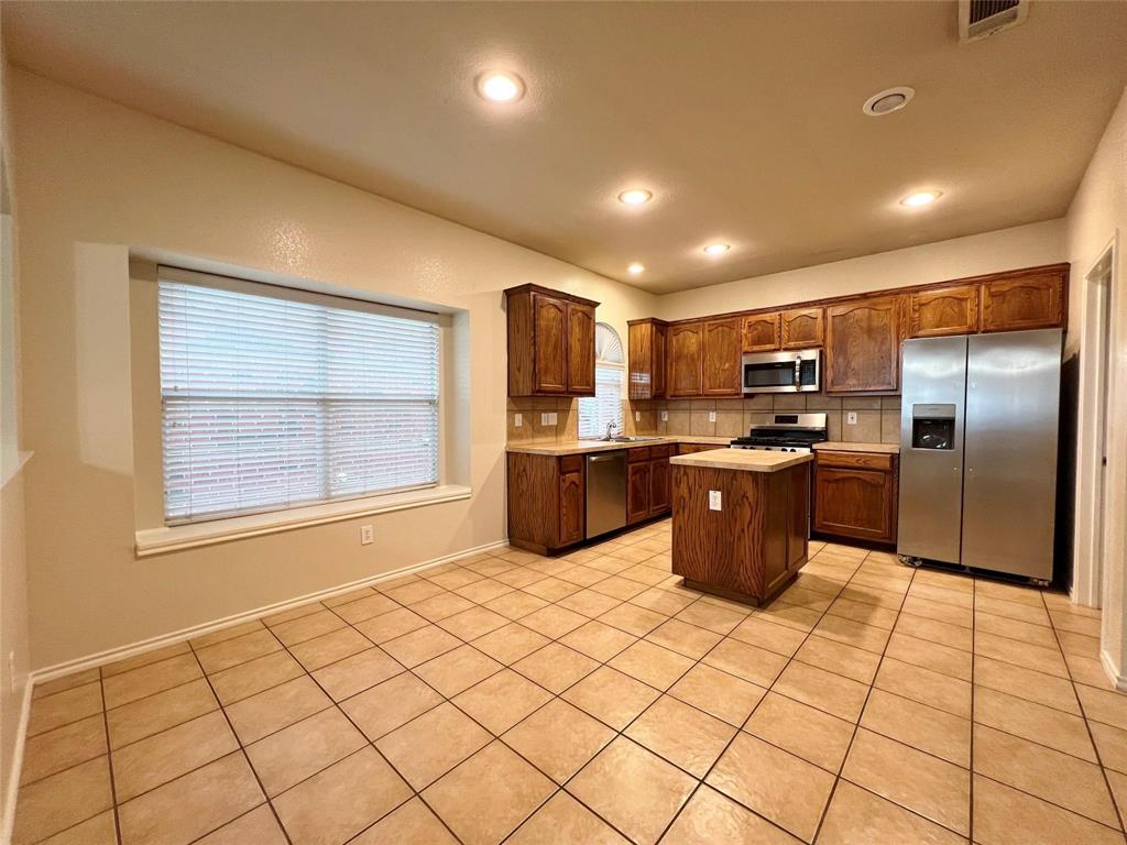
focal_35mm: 13
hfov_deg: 106.2
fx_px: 423
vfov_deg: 89.9
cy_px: 422
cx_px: 564
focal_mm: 1.57
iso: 200
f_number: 1.8
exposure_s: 1/60
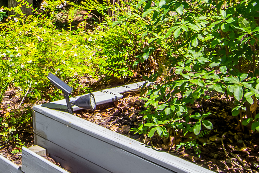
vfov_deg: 18.1
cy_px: -40
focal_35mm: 71
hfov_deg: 25.9
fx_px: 511
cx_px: -38
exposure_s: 1/160
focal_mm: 12
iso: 100
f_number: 6.3
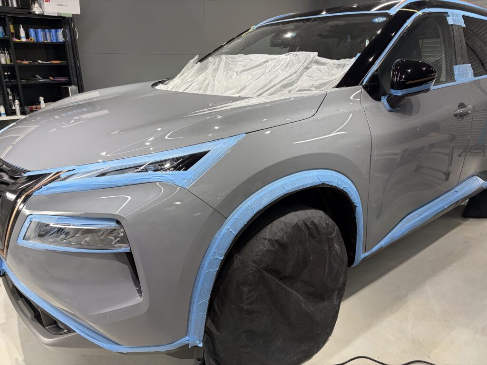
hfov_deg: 67.3
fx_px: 366
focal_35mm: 26
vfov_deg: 53.1
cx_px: 244
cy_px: 182
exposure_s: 1/120
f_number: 1.6
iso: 64
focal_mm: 5.96
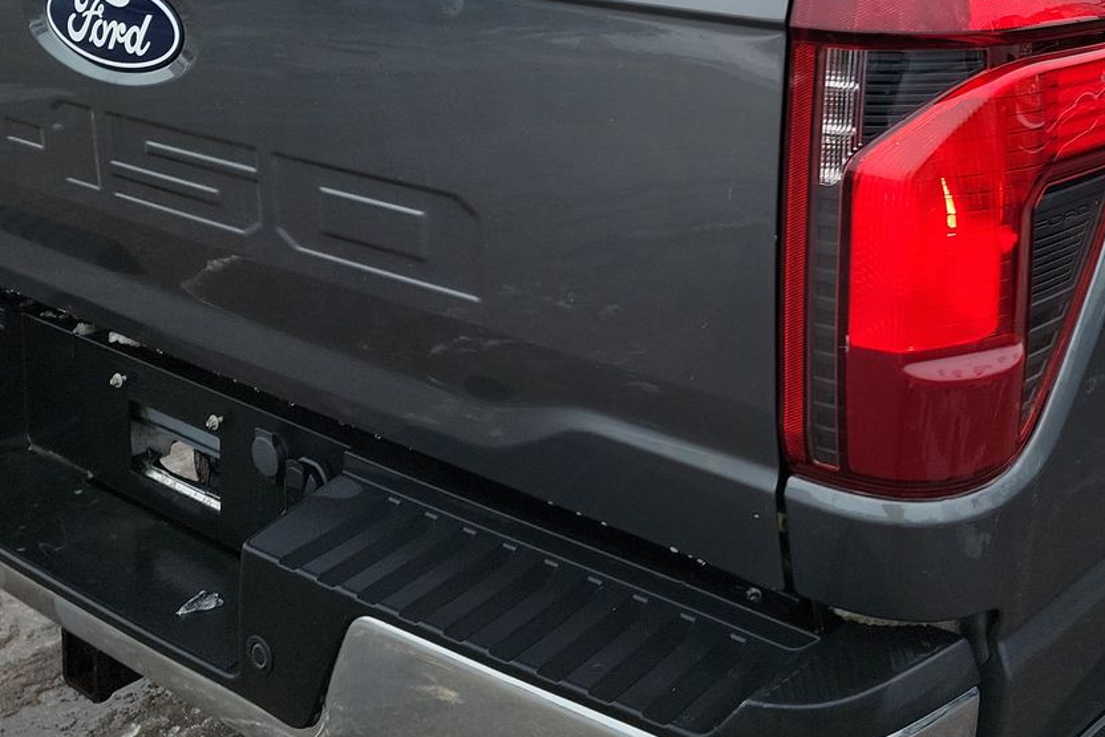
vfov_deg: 26.9
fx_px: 1473
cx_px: 798
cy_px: 40
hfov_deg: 40.2
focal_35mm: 48
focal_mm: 6.7
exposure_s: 1/170
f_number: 1.8
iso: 50
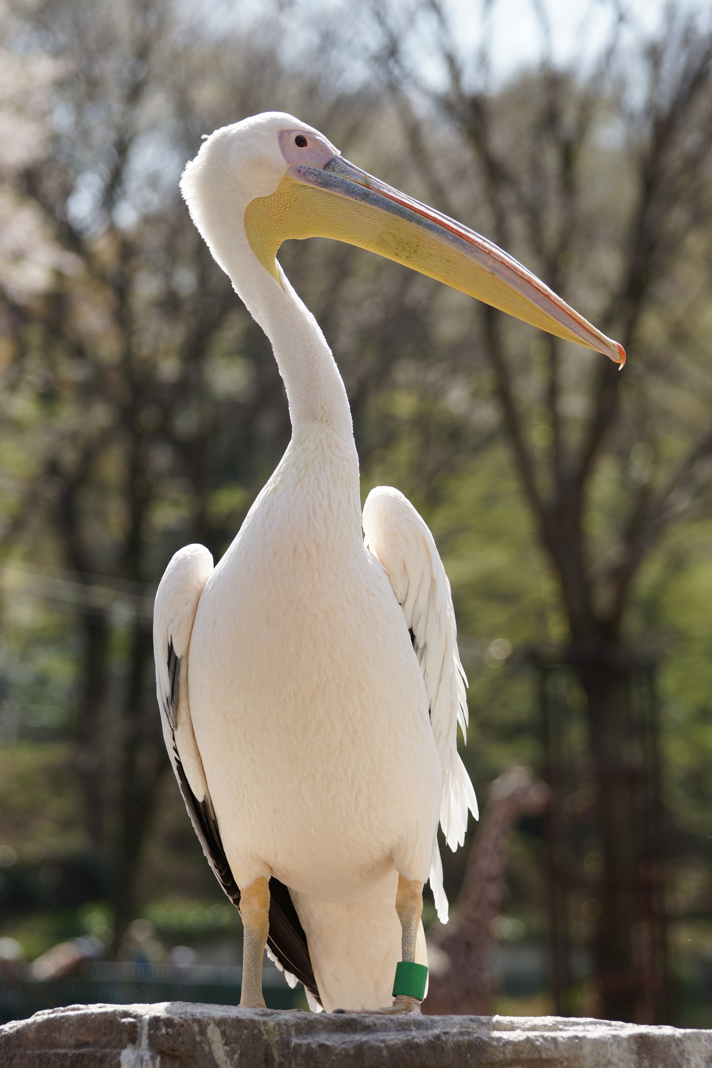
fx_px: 5340
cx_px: 356
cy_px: 534
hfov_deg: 7.6
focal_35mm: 180
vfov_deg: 11.4
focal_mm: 180
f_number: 5.6
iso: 100
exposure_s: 1/250
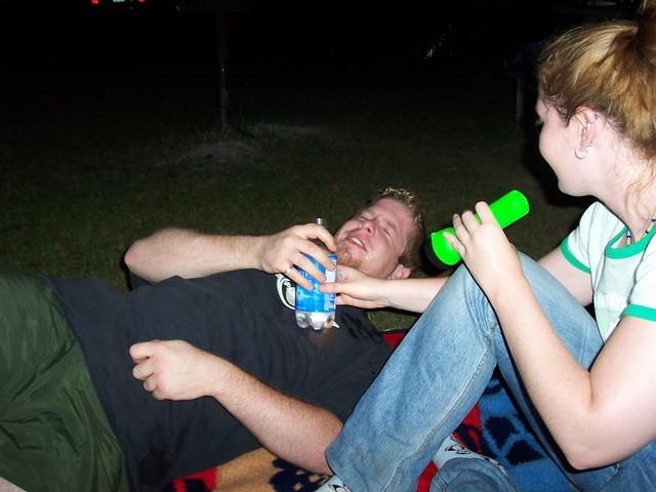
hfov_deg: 50.1
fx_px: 701
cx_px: 328
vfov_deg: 38.7
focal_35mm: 37
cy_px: 246
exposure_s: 1/60
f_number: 2.8
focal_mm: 5.6
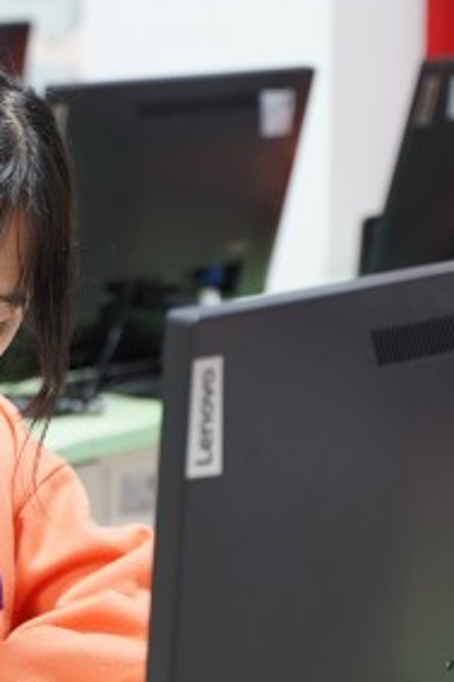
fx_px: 2651
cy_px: 492
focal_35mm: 140
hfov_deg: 9.7
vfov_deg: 14.6
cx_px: 53
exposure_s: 1/60
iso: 1000
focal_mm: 53
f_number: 2.8
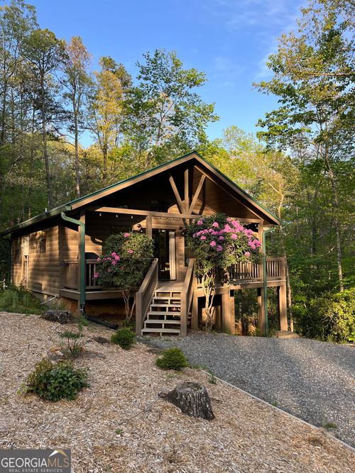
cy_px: 236
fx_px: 356
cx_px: 178
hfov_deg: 53.0
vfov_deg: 67.3
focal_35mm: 26
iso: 50
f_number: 1.6
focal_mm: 5.1
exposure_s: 1/631
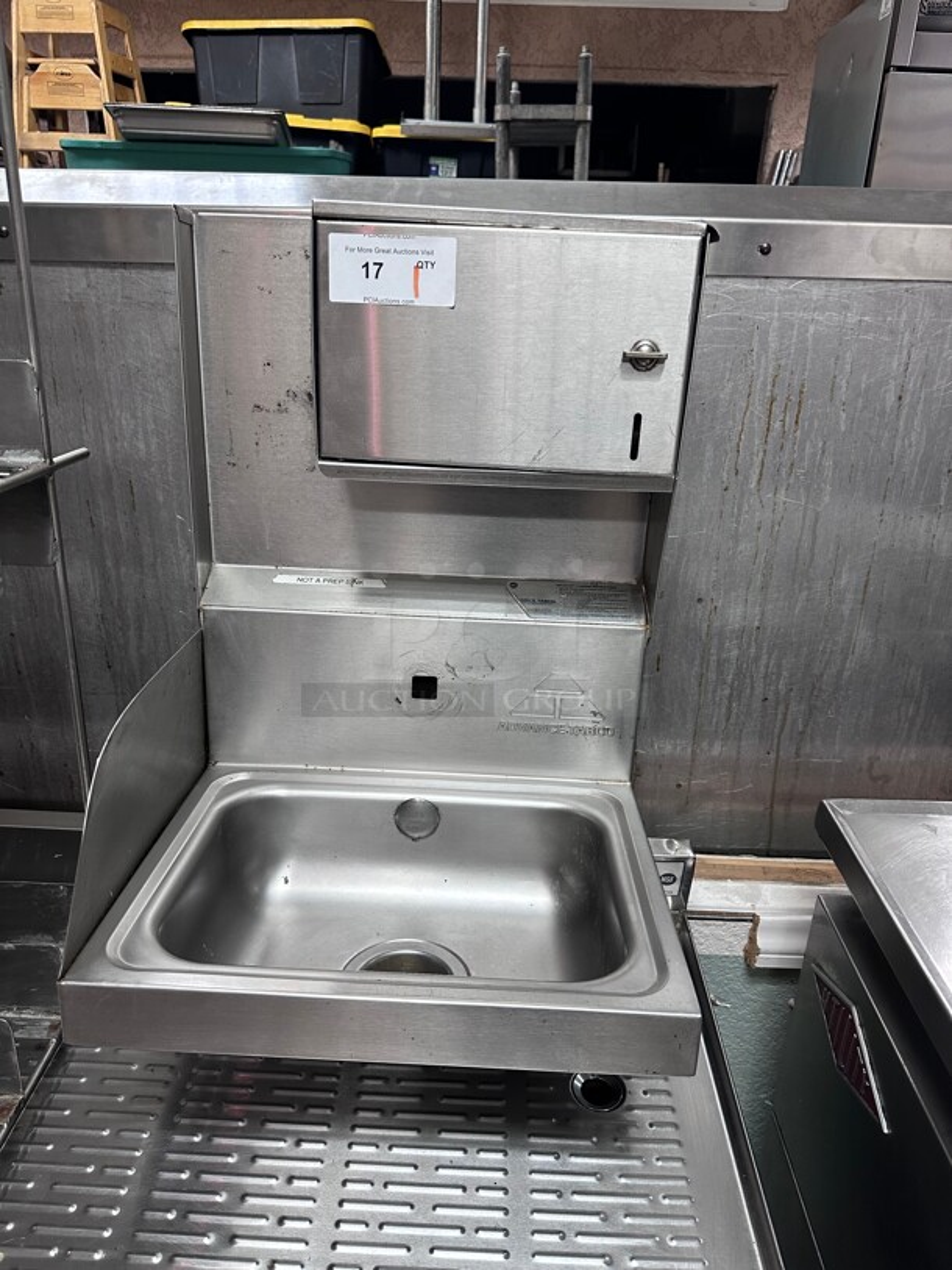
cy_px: 635
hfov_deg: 56.8
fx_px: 880
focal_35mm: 24
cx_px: 476
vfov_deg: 71.6
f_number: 1.78
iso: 200
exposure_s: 1/60
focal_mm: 6.86
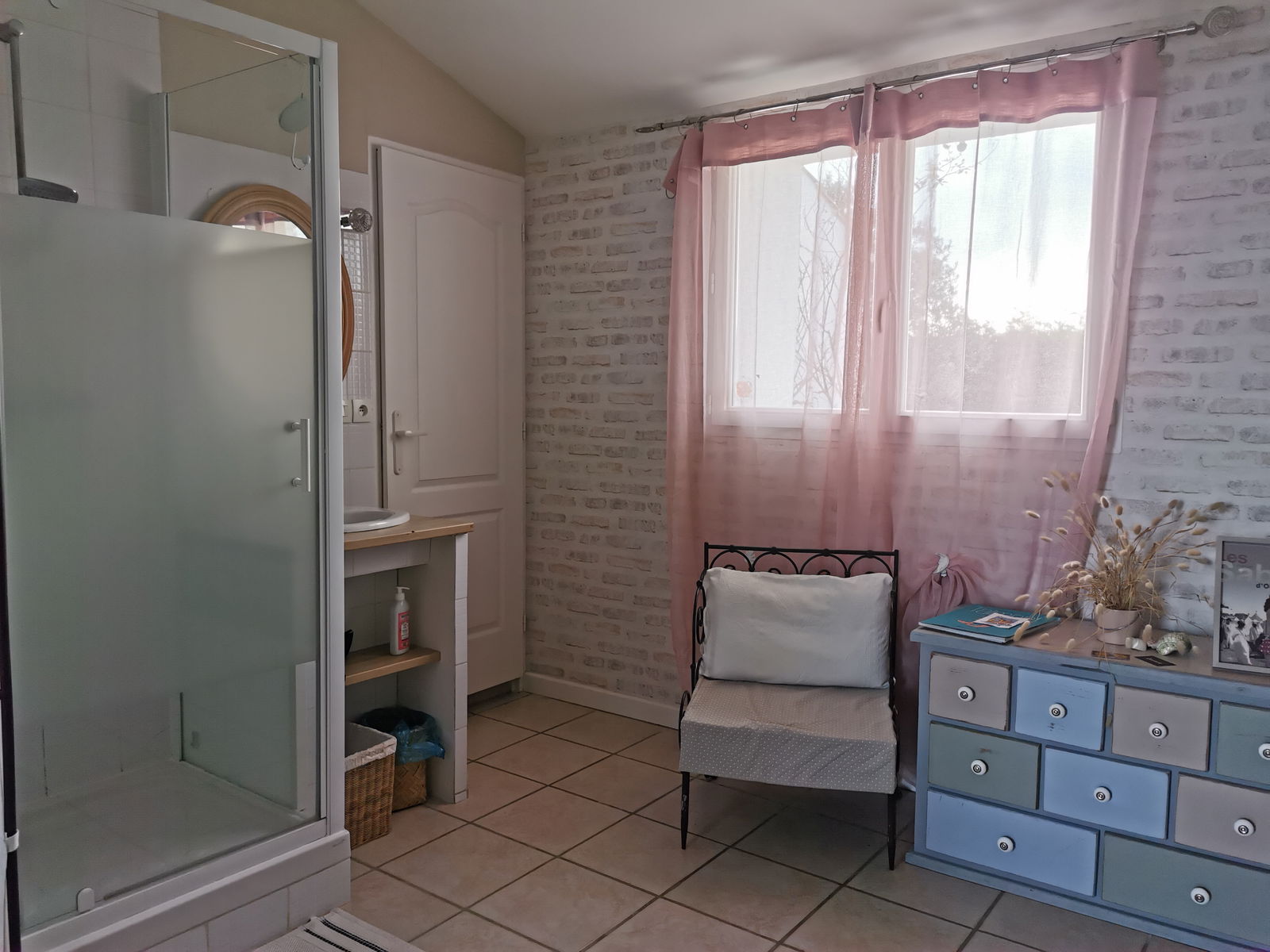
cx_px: 635
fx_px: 991
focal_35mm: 27
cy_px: 476
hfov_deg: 65.3
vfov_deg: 51.4
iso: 80
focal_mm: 5.56
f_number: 1.6
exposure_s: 1/120
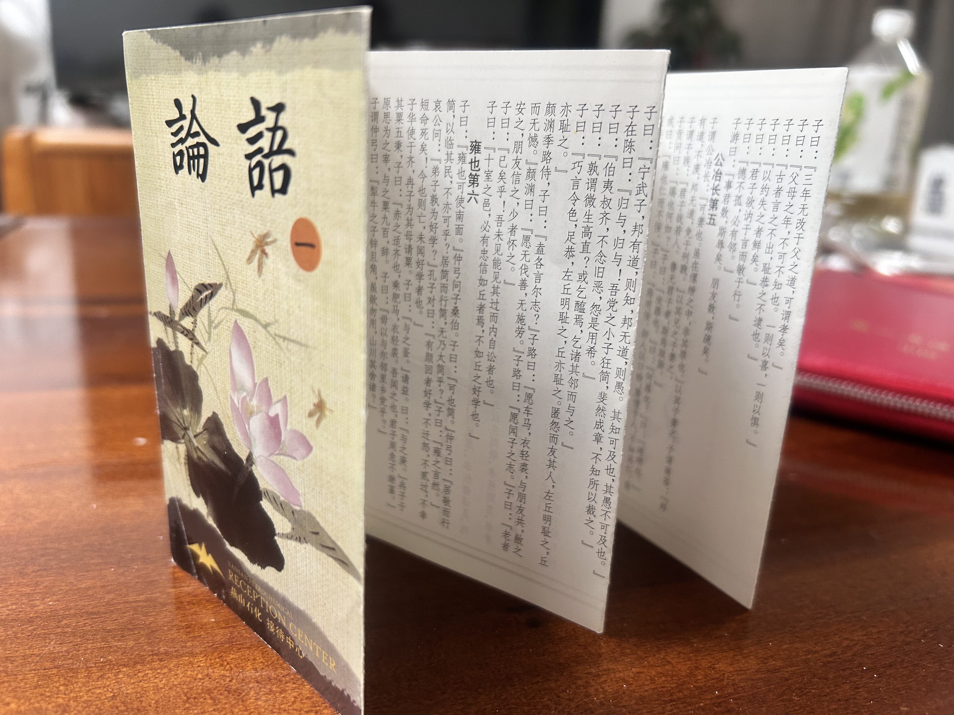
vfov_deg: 53.1
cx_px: 477
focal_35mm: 26
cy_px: 358
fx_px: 717
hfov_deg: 67.3
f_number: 1.5
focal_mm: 5.7
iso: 125
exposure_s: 1/50
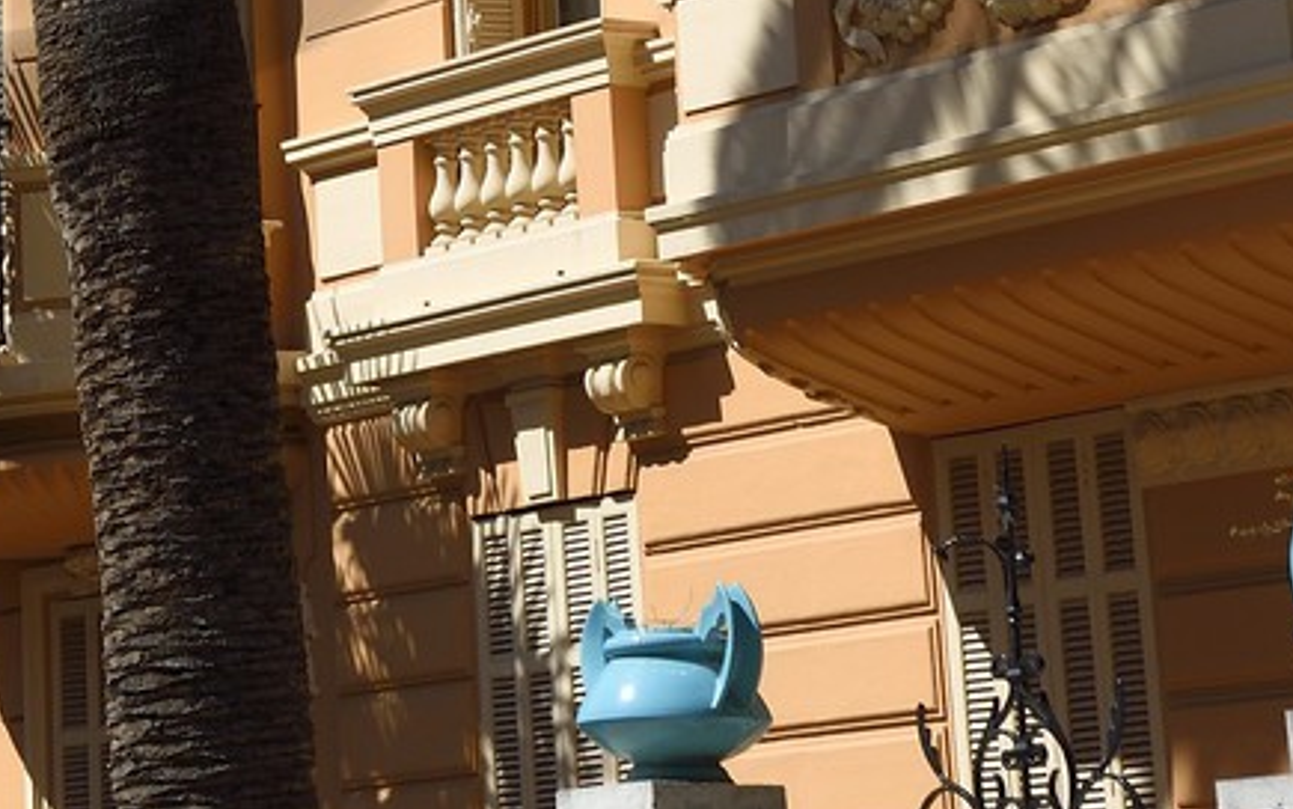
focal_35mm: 180
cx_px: -128
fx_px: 6344
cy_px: -776
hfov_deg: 11.5
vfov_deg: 7.1
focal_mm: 48
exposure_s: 1/250
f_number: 10
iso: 200
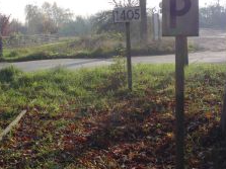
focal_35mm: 69
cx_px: 26
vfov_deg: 21.1
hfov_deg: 27.3
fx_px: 450
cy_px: 44
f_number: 4.5
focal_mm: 5.2
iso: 100
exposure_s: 1/400
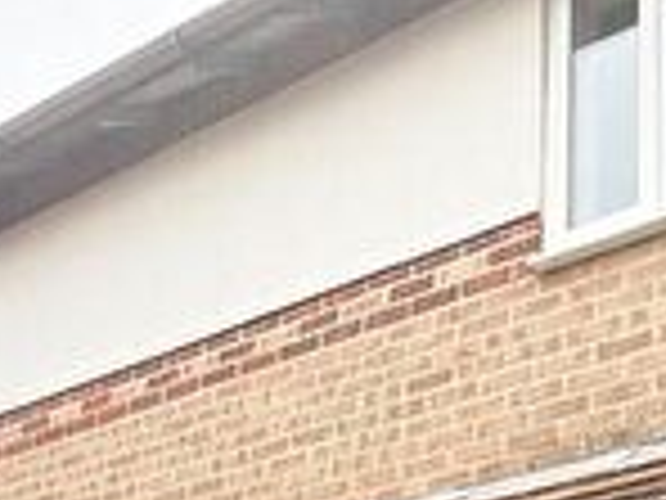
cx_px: 603
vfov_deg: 20.3
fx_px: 1270
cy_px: 660
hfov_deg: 28.2
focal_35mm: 66
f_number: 2.2
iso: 64
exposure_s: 1/122
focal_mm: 2.22
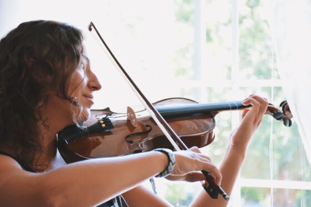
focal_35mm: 112
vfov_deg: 12.2
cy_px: 104
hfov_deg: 18.2
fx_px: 972
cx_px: 156
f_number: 5
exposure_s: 1/100
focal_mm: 75
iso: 800
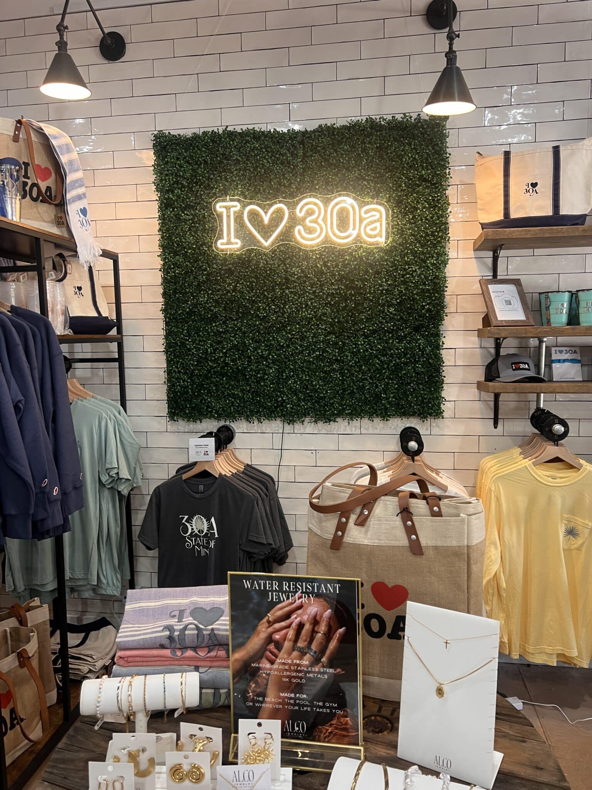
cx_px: 296
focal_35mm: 26
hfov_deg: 53.1
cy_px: 395
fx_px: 593
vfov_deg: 67.3
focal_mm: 5.7
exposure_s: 1/52
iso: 100
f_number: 1.5
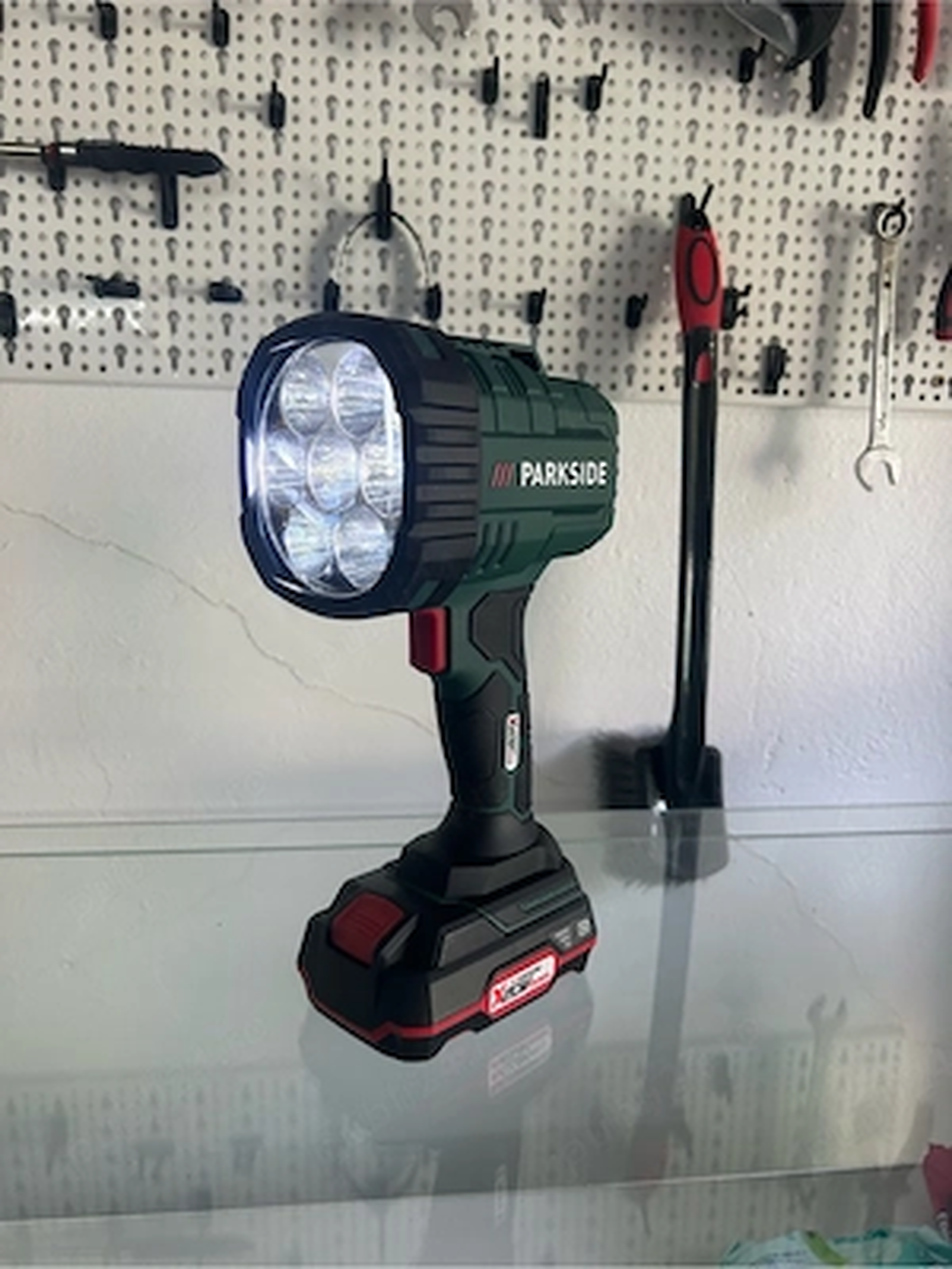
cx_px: 476
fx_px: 953
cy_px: 634
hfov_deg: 53.1
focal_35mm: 26
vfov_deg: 67.3
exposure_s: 1/121
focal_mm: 5.7
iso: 64
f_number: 1.5
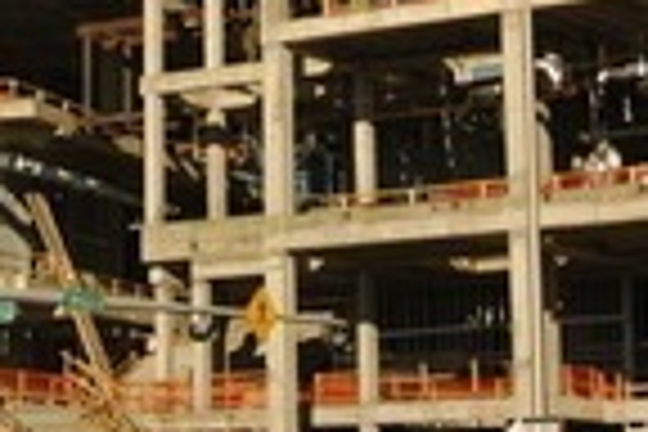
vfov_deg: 9.2
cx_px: 9
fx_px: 2628
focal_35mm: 146
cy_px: -162
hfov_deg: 13.9
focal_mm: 28
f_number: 3.3
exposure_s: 1/6400
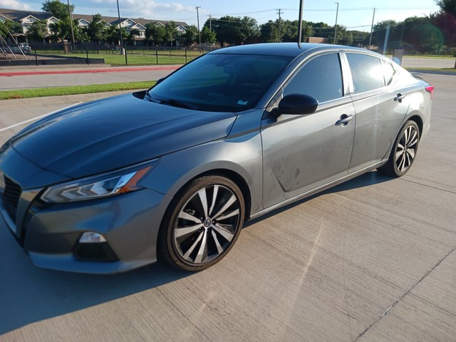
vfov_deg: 51.4
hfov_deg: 65.3
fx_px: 356
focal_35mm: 27
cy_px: 171
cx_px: 228
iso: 20
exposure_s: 1/201
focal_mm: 4
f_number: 1.8
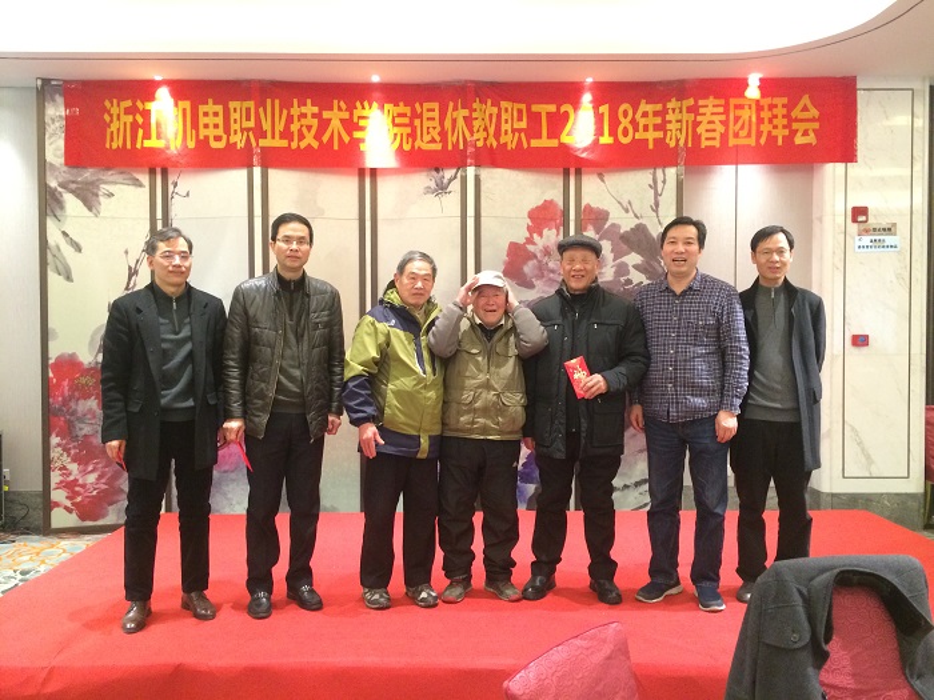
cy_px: 350
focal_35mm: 29
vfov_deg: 48.2
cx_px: 467
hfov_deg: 61.7
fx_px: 782
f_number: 2.2
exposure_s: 1/25
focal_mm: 4.15
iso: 250
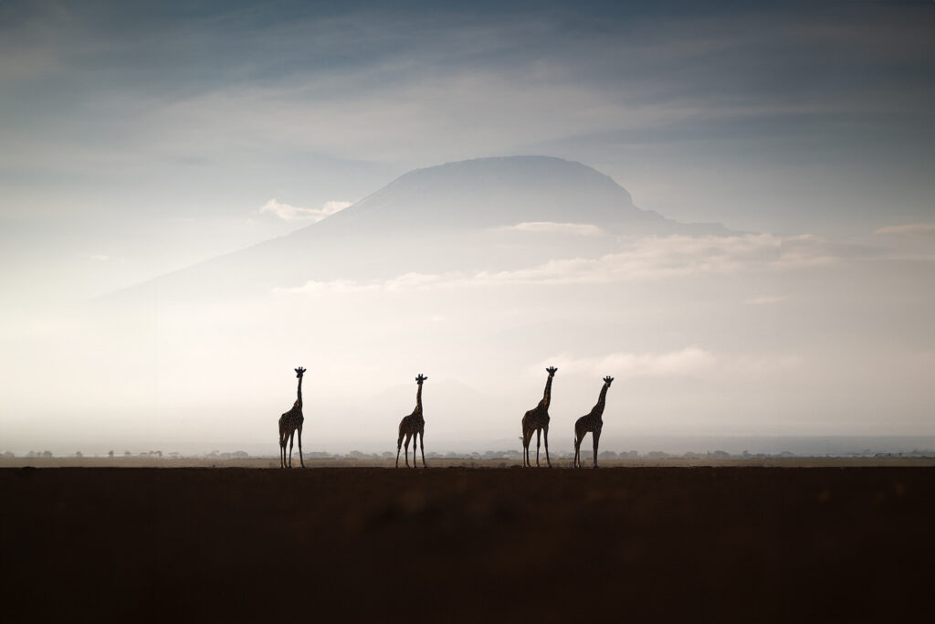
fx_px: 3117
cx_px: 468
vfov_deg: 11.4
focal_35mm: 120
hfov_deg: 17.1
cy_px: 312
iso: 140
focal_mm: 120
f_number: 2.8
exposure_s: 1/5000
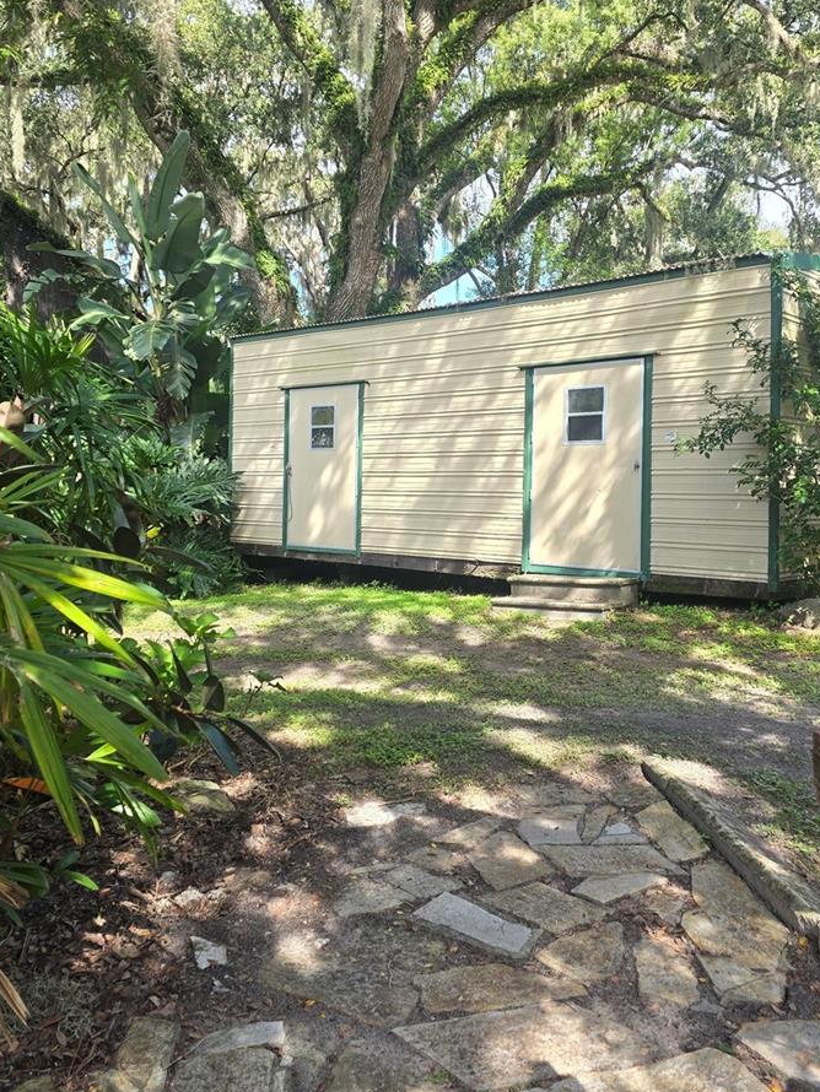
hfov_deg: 45.3
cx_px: 485
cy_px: 479
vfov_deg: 58.2
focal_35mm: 31
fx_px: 979
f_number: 1.7
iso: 40
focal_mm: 6.3
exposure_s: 1/180
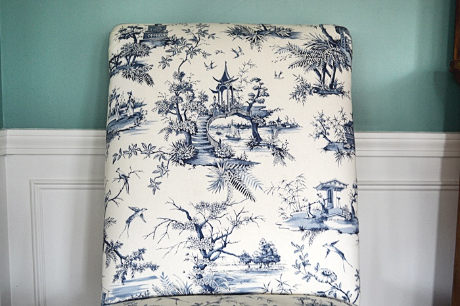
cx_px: 230
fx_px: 459
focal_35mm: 36
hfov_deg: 53.2
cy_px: 153
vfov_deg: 36.8
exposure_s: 1/20
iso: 400
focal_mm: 24
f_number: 4
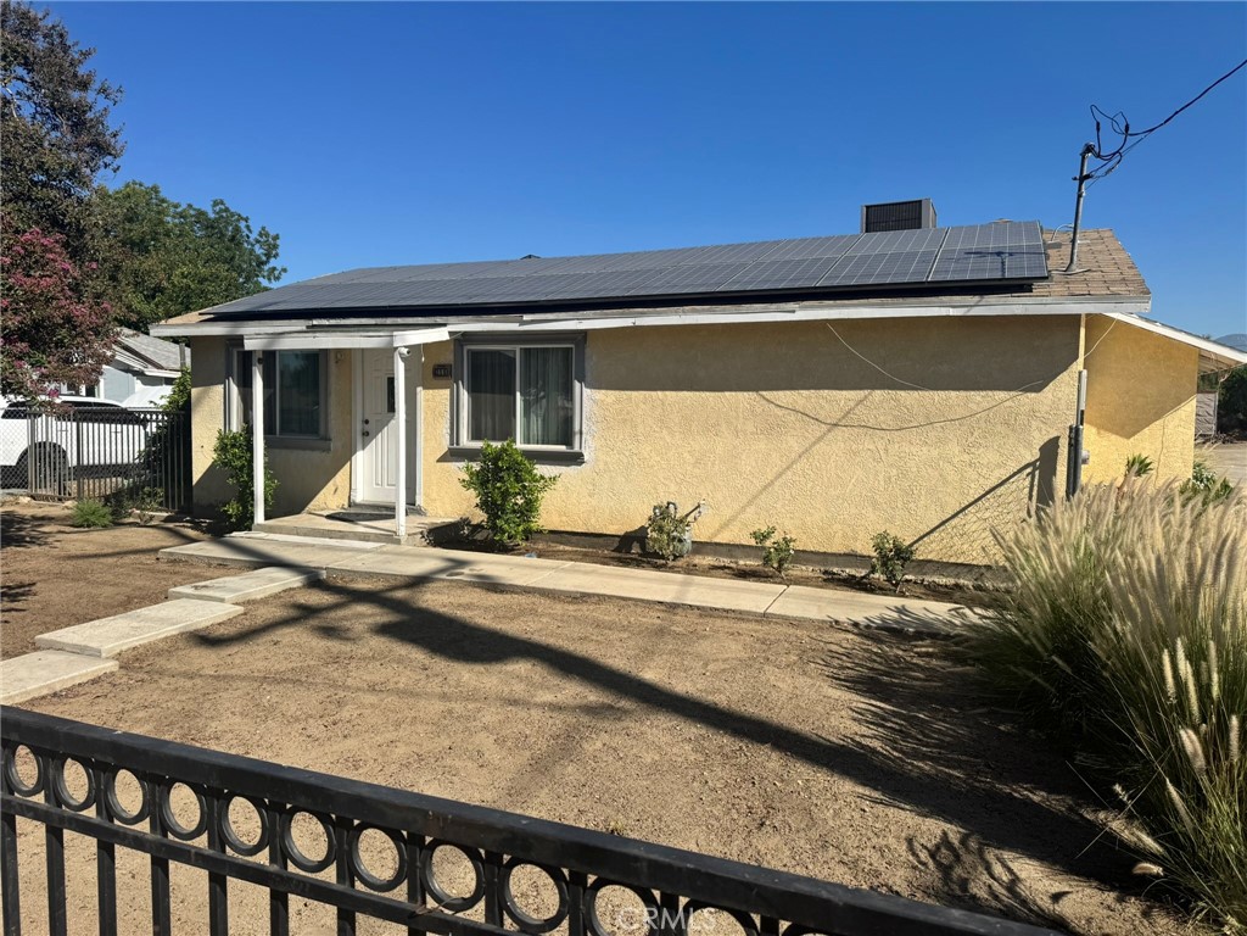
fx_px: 865
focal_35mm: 24
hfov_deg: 71.6
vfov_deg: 56.8
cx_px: 624
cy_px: 468
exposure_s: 1/6410
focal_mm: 6.76
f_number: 1.78
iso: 80
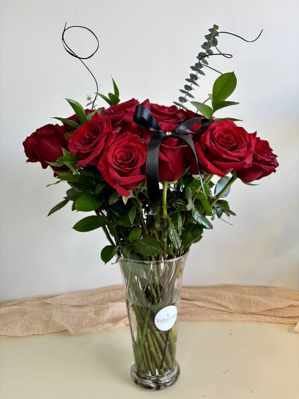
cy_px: 200
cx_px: 150
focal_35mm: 26
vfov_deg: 67.3
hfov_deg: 53.1
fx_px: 299
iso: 64
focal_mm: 6
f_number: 1.6
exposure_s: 1/120
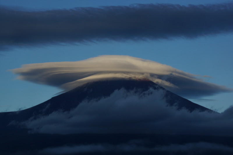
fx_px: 679
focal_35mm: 105
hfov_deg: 19.5
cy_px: 78
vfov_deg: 13.0
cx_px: 116
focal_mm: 70
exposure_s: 1/30
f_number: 32
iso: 200
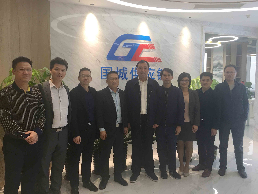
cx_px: 129
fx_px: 216
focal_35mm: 29
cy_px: 97
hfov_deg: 61.7
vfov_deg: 48.2
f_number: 2.2
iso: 40
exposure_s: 1/33
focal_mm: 4.15
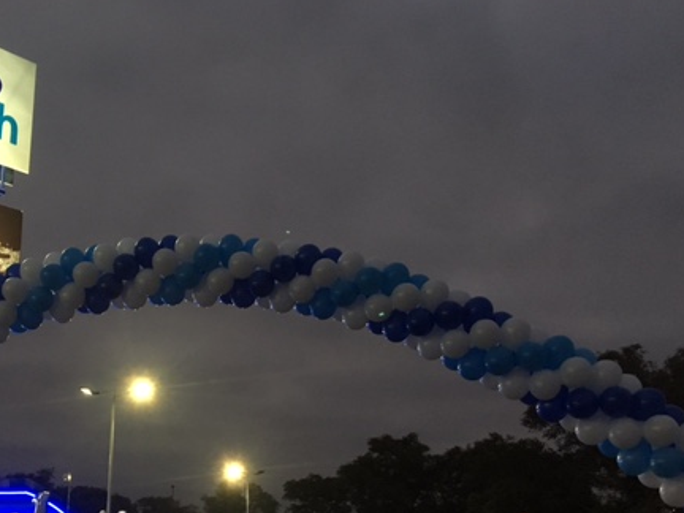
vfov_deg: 33.2
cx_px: 225
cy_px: 361
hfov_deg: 43.2
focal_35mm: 43
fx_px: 850
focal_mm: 4.15
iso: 250
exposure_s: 1/17
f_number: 2.2
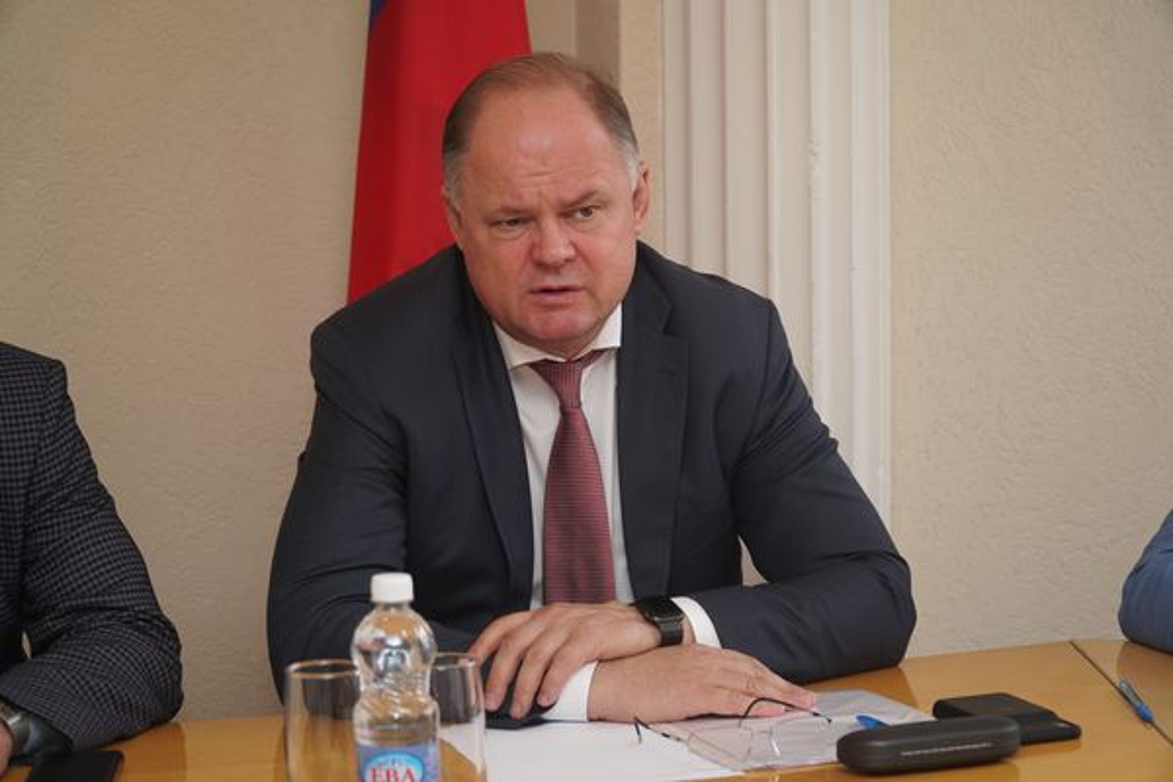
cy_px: 391
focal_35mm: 81
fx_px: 2639
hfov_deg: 25.1
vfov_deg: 16.9
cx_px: 586
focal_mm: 54
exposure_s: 1/60
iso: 160
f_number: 4
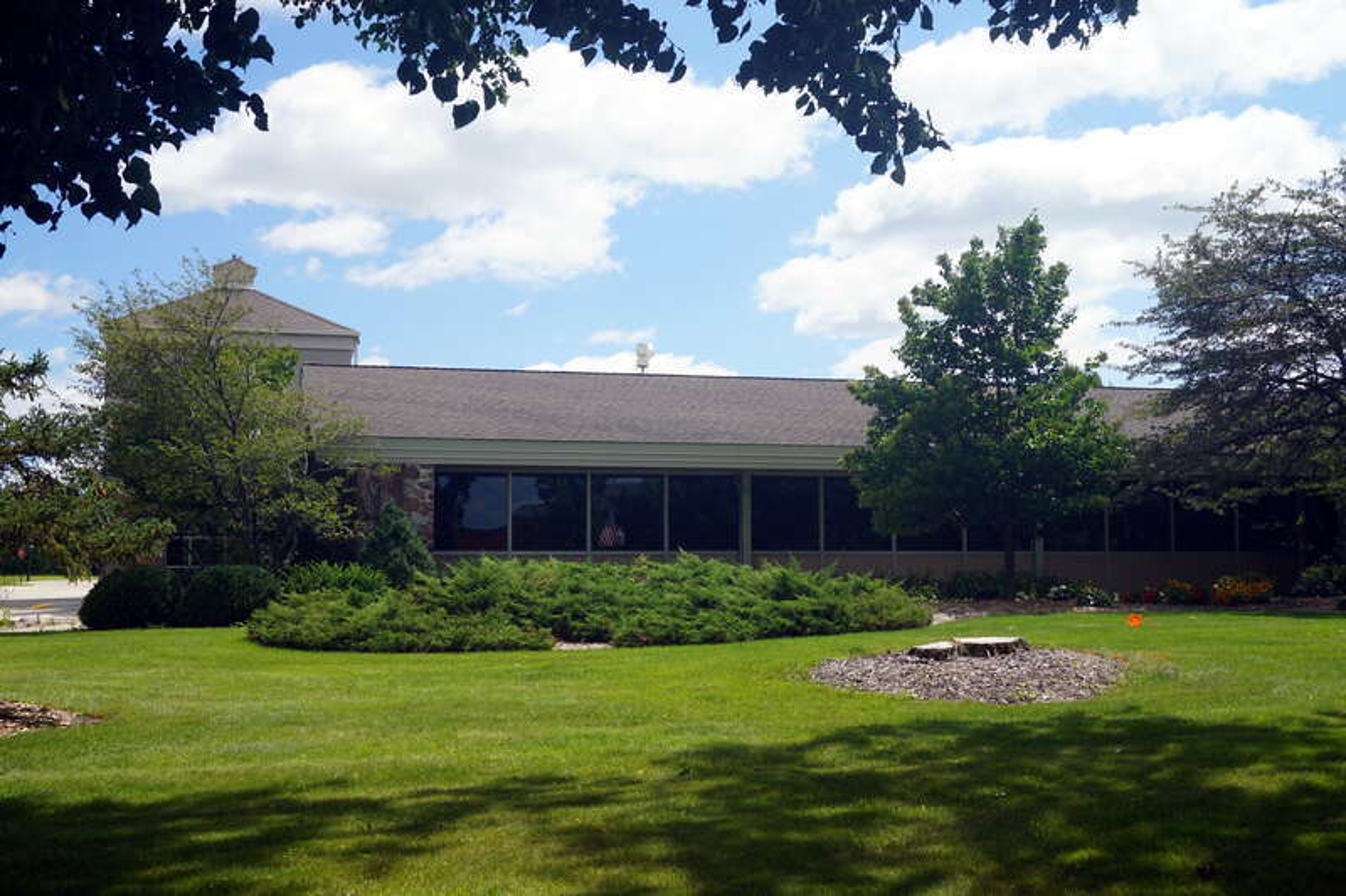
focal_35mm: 44
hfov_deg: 45.0
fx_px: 1626
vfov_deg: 30.8
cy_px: 448
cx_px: 673
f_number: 11
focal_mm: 29
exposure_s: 1/125
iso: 100
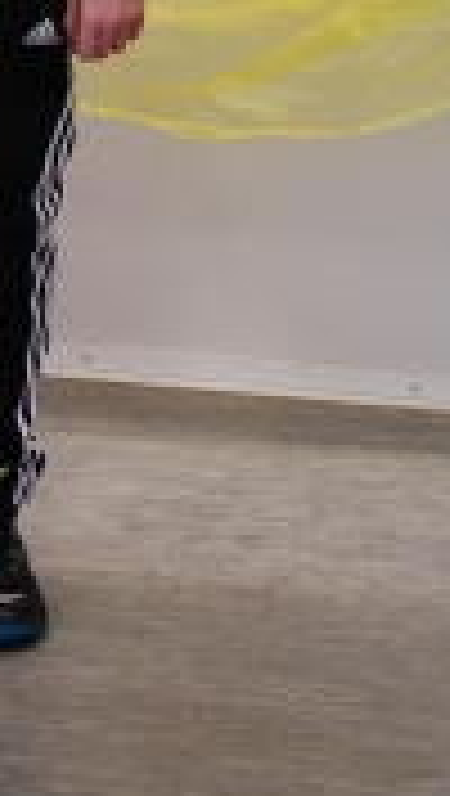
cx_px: 29
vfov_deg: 16.5
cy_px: 40
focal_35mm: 128
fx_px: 2706
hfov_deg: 9.5
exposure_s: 1/30
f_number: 4.5
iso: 200
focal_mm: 32
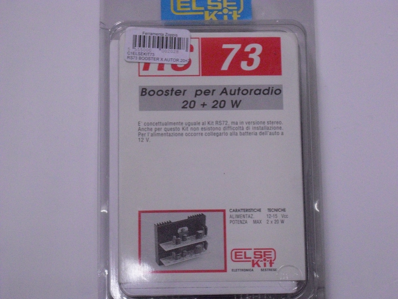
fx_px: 1069
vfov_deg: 15.9
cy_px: 150
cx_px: 199
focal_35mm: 93
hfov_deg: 21.1
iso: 800
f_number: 4.7
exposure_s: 1/80
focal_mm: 15.3
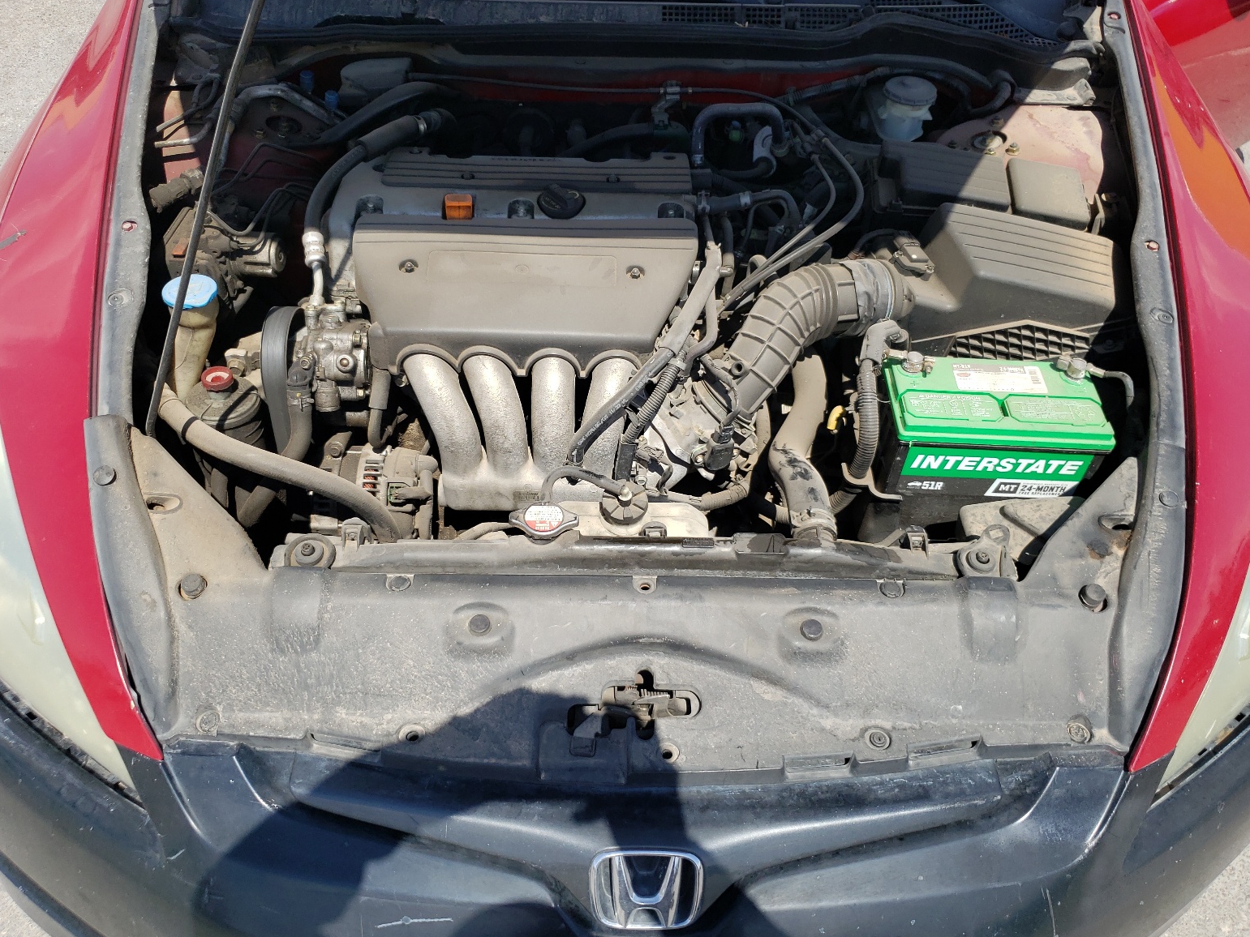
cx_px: 626
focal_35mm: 27
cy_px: 462
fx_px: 975
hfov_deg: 65.3
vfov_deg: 51.4
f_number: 1.5
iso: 50
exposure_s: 1/2500
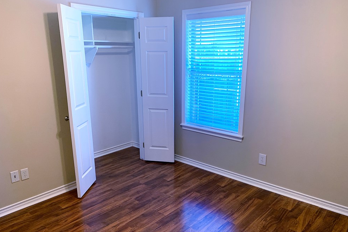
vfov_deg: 46.3
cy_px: 126
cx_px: 178
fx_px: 271
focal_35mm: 28
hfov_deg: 65.5
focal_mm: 4.25
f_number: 1.8
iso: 160
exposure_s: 1/60
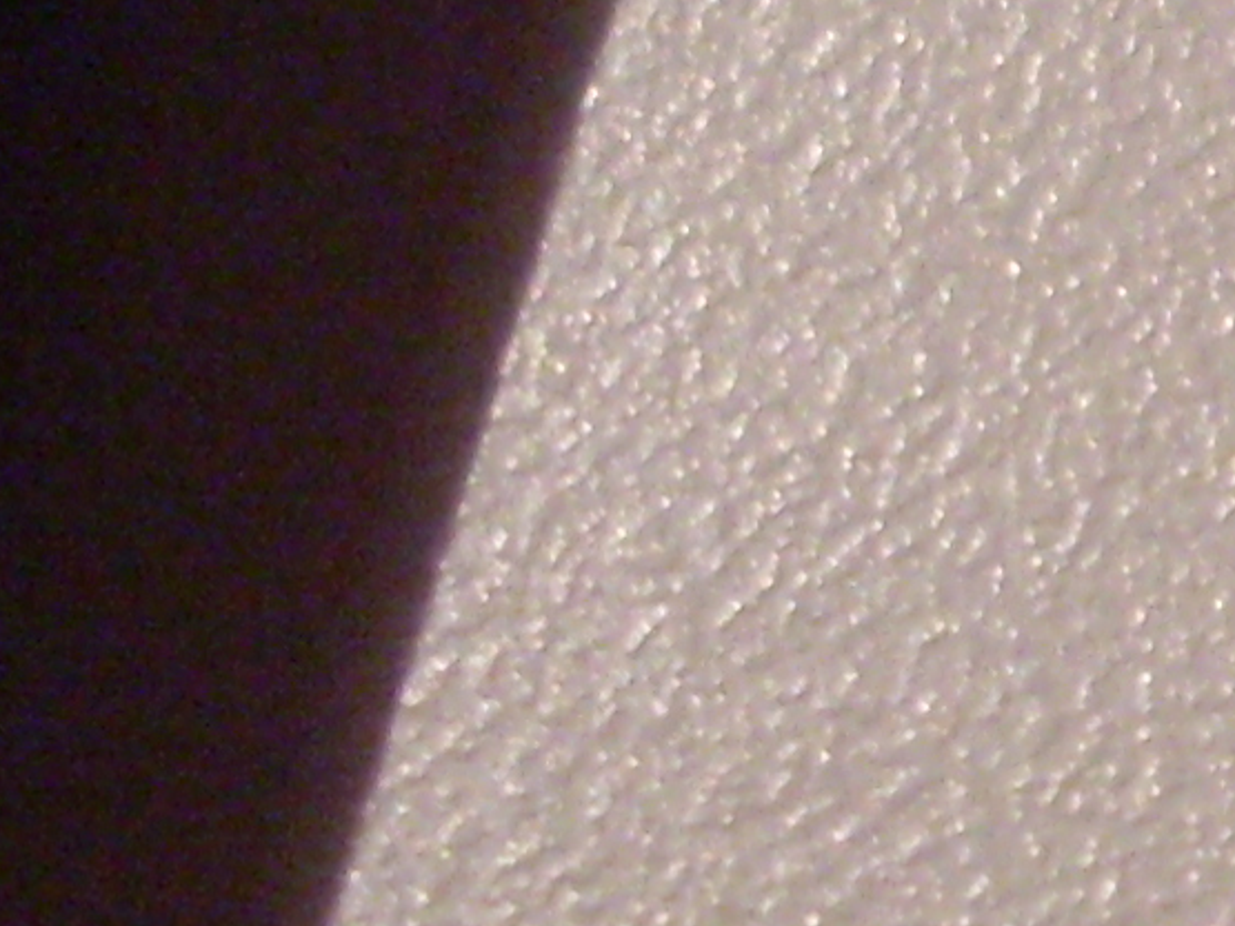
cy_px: 118
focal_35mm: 210
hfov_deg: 8.4
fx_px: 7492
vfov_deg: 7.1
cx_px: 3223
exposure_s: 1/30
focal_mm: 6.3
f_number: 2.8
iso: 200
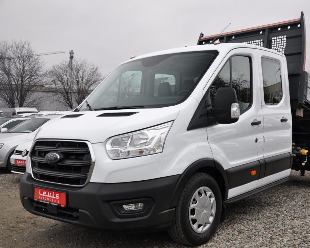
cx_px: 183
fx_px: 376
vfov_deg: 36.5
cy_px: 125
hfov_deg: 44.6
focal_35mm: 41
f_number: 6.3
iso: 500
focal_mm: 24
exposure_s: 1/160
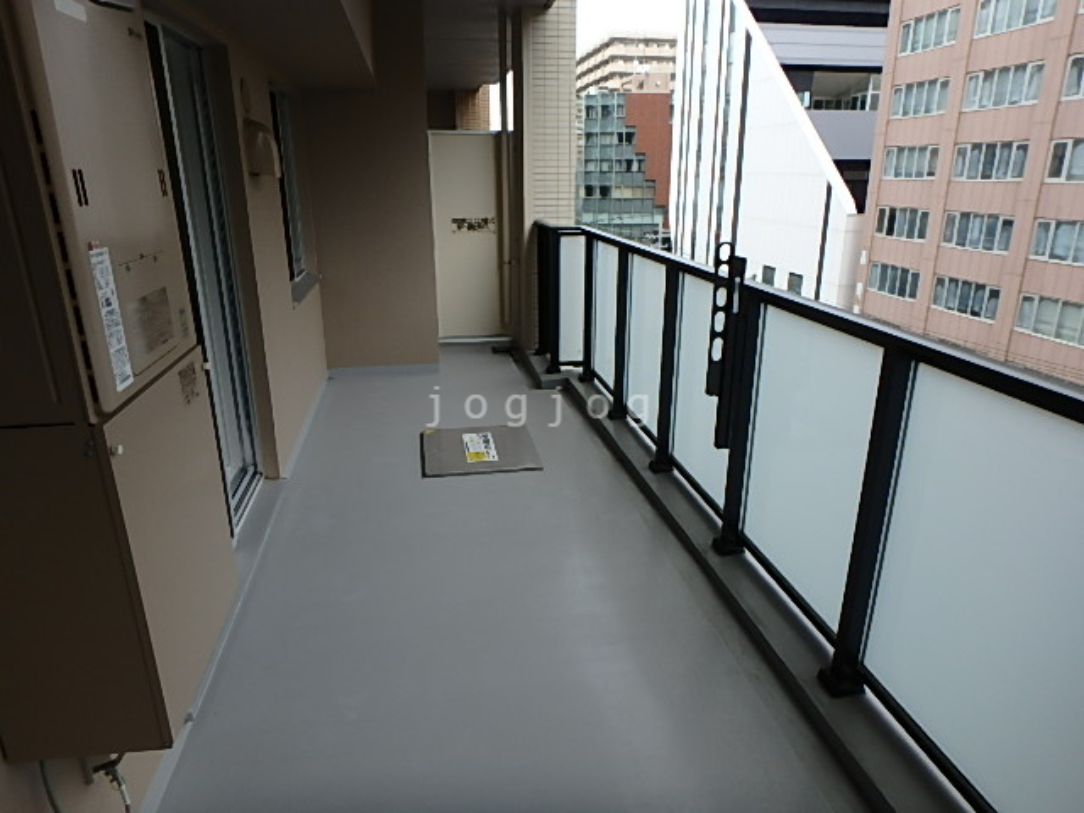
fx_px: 658
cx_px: 542
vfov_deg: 63.4
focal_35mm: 21
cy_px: 406
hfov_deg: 79.0
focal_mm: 3.7
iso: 125
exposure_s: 1/400
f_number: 3.5
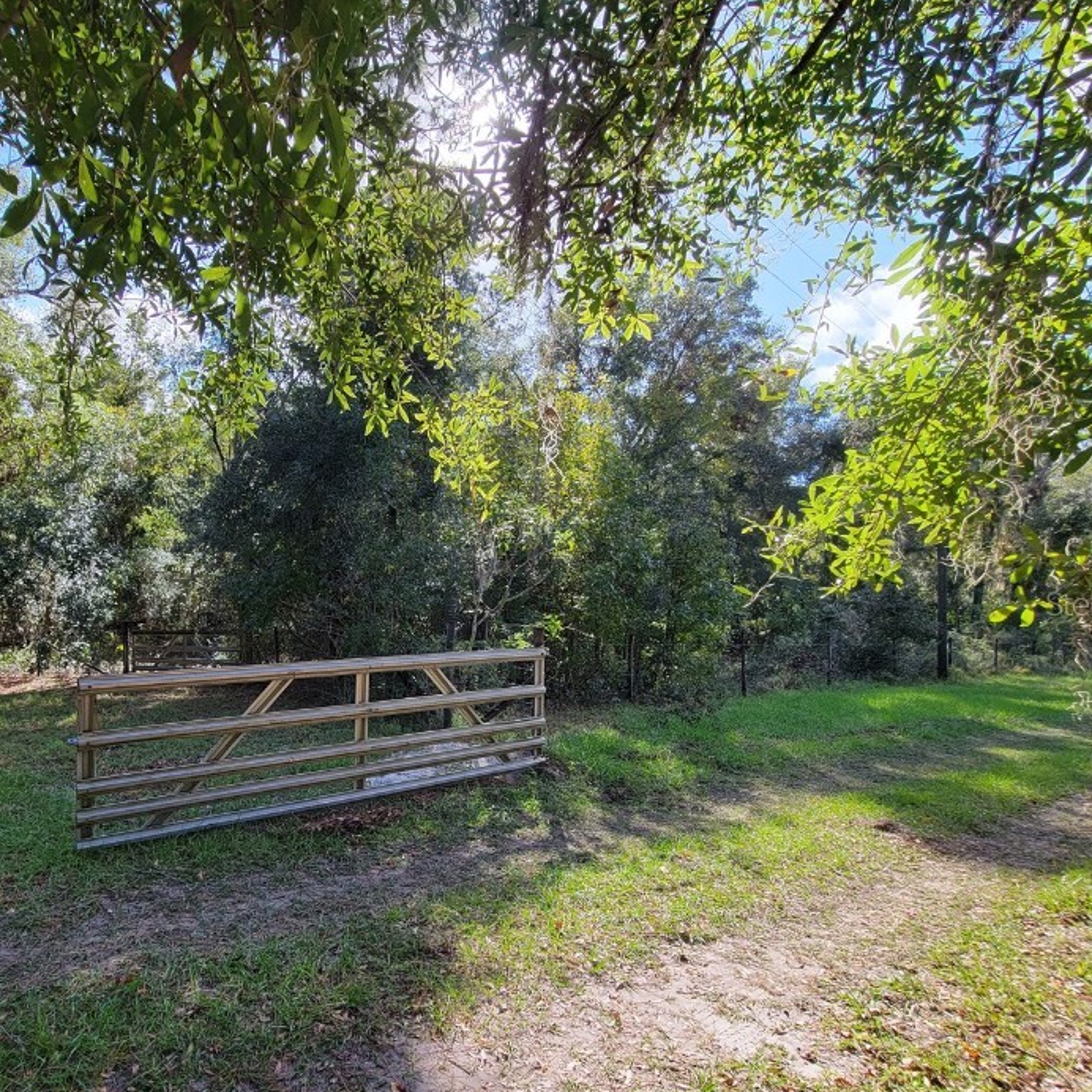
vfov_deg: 83.7
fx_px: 607
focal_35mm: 17
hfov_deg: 81.8
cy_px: 603
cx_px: 387
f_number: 2.2
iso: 50
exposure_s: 1/425
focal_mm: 2.2
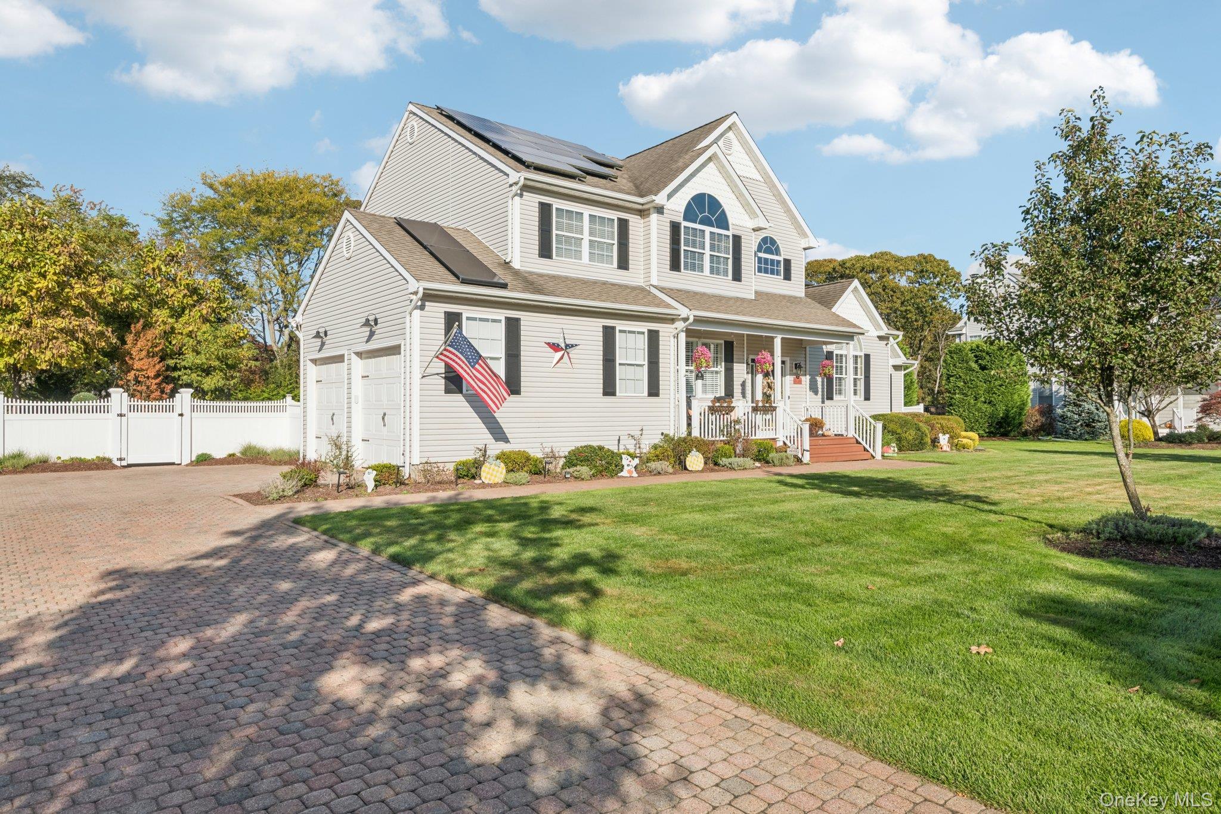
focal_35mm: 22
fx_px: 746
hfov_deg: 78.6
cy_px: 407
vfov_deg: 57.2
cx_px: 610
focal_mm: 22
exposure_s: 1/400
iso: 160
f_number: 9
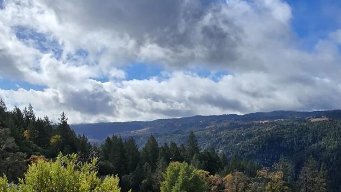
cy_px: 115
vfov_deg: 34.5
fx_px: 307
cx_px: 168
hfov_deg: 58.0
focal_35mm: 34
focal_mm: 2.2
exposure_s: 1/7122
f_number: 2.2
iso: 50
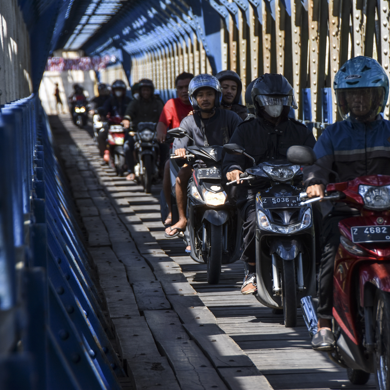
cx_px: 252
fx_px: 3658
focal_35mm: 287
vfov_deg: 6.1
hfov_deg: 6.1
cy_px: 195
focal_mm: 150
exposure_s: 1/400
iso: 200
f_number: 7.1
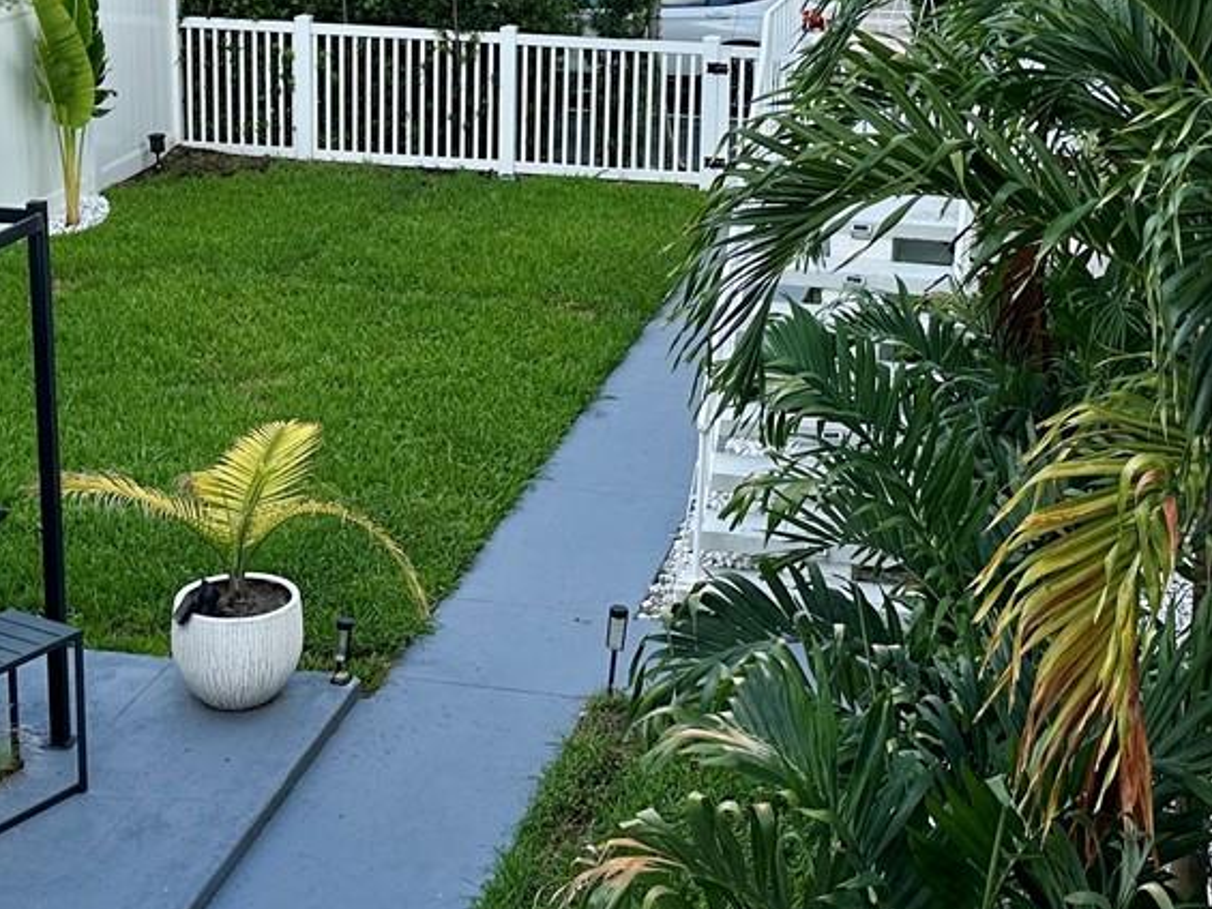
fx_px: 2381
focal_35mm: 68
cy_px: 137
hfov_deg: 28.5
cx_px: 562
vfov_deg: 21.3
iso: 80
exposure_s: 1/1029
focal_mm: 6.86
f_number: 1.78
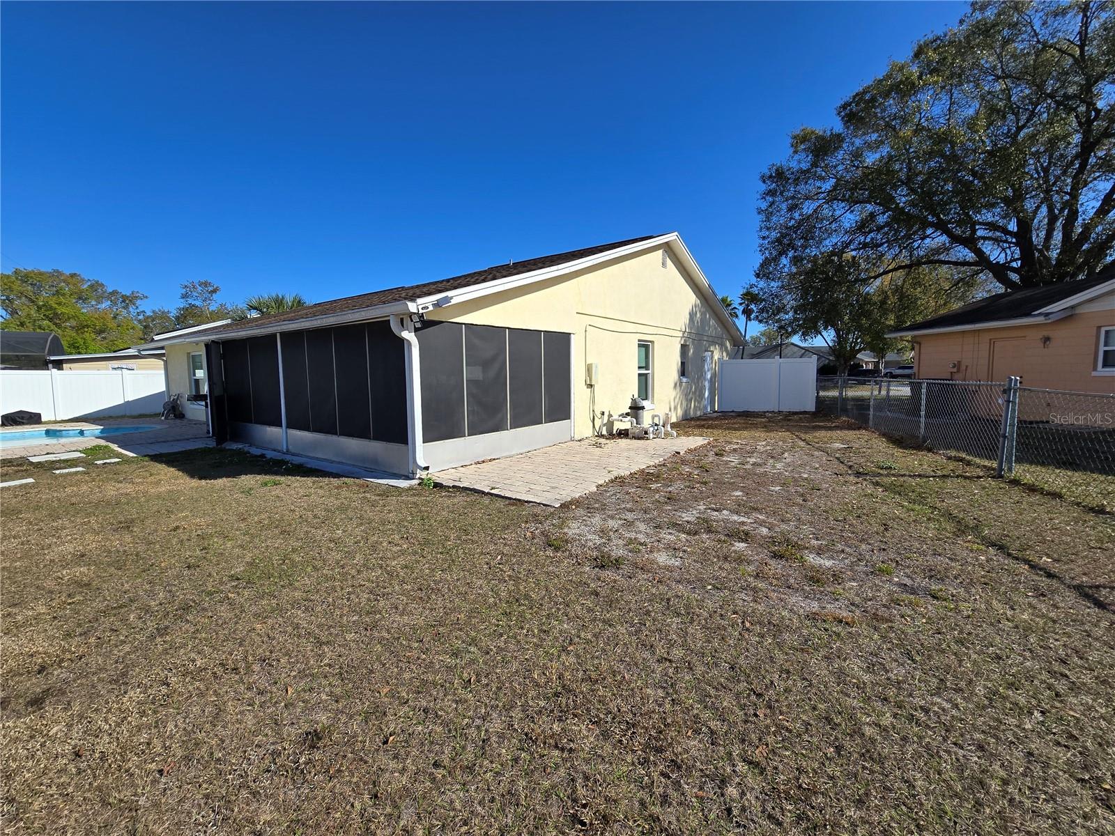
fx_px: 419
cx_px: 558
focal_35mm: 13
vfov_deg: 89.9
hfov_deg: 106.2
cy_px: 418
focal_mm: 2.2
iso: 50
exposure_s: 1/2866
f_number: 2.2
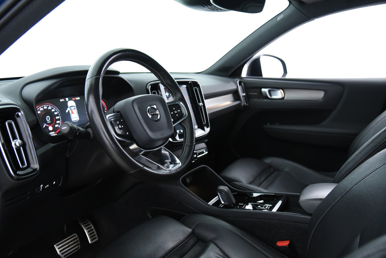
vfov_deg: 42.3
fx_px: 332
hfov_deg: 60.3
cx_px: 192
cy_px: 132
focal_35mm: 31
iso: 4000
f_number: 4
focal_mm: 30
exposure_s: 1/25
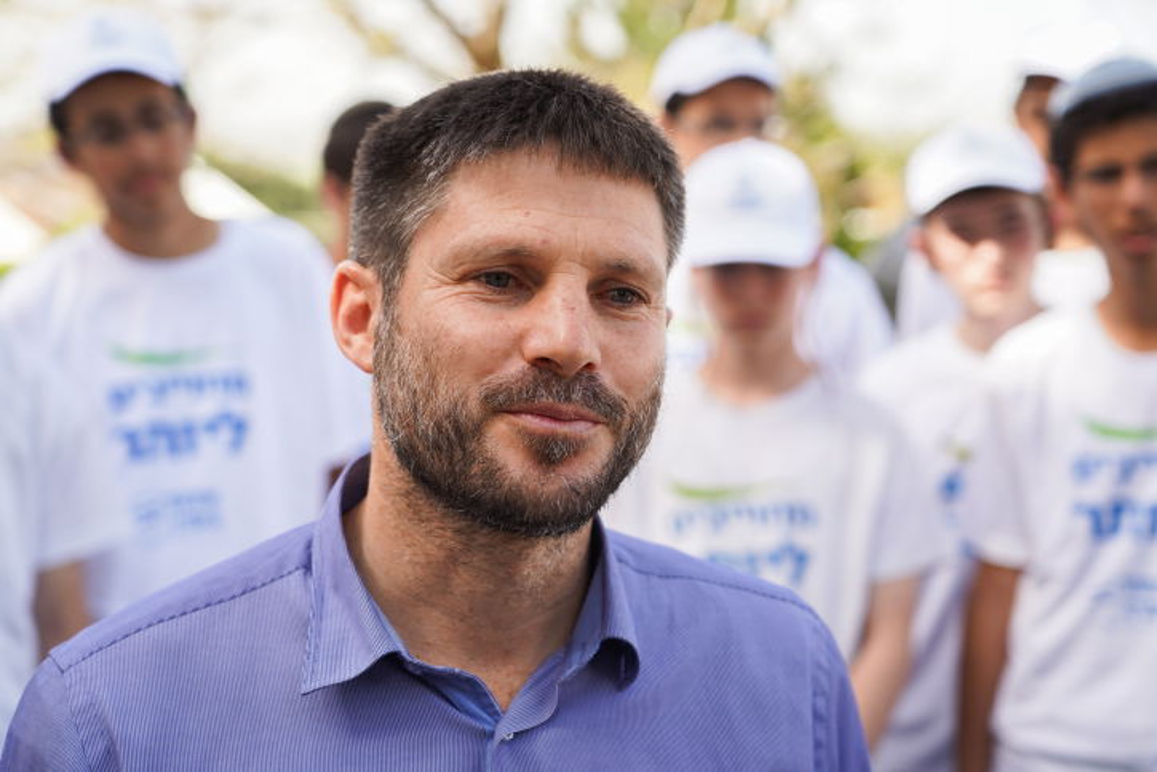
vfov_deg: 19.7
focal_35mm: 69
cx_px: 578
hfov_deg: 29.2
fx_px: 2218
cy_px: 386
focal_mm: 69
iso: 125
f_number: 4
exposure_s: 1/250
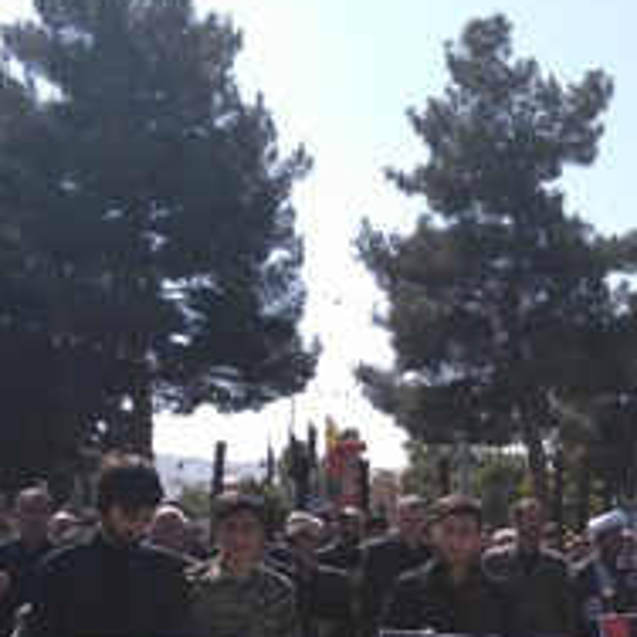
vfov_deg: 22.1
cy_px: 651
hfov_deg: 22.9
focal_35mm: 75
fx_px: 1561
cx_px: 444
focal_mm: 2.96
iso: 100
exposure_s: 1/1107
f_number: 2
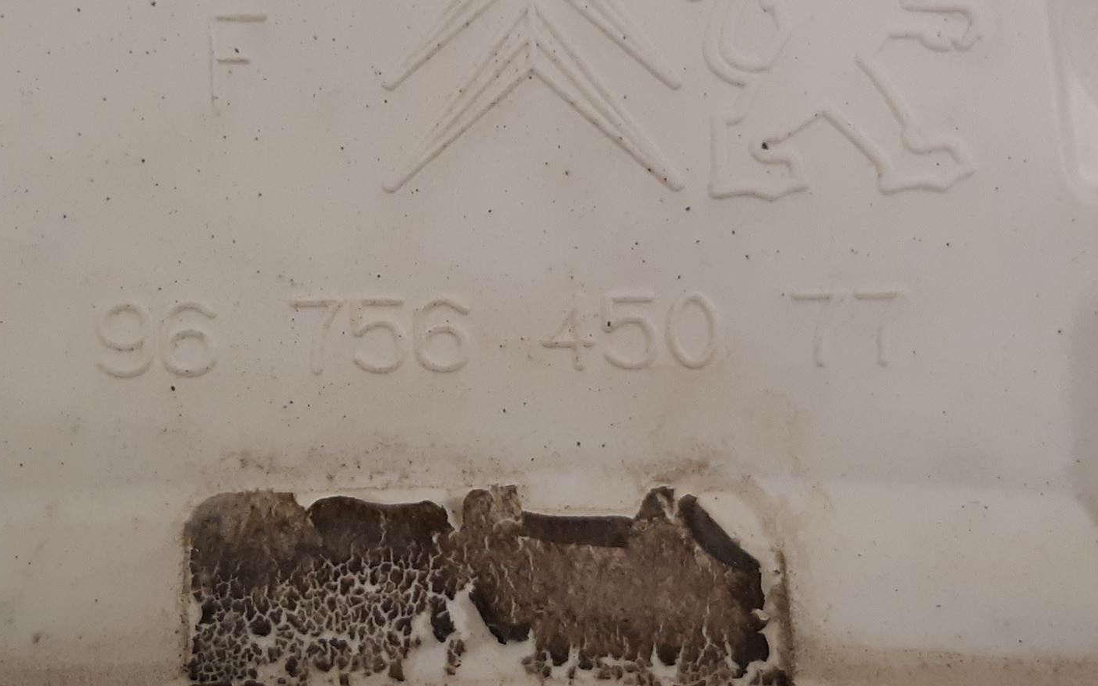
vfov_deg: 32.0
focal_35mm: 40
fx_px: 1197
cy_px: 311
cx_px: 456
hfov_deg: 49.1
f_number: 1.7
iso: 100
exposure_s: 1/50
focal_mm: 3.93
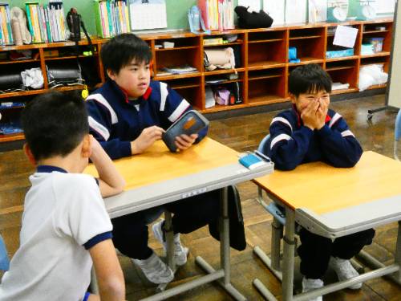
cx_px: 200
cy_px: 150
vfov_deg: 37.7
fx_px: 440
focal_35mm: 38
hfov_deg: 49.0
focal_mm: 6.8
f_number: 8
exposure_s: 1/25
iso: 1600
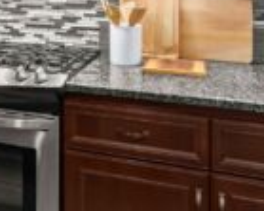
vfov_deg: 25.9
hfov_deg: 32.8
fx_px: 422
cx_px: 21
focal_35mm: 54
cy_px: -22
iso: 1000
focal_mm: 20
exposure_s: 1.3
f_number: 7.1
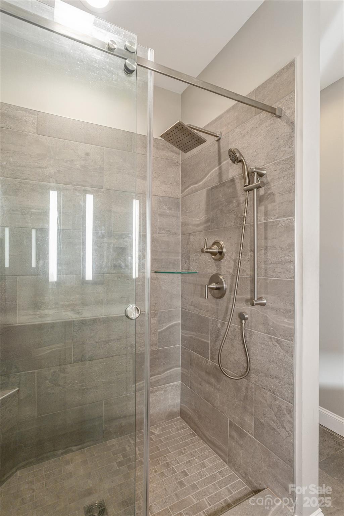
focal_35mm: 17
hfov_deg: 70.5
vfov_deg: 93.3
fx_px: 243
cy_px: 258
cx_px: 172
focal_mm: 17
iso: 320
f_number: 8
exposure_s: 1/50
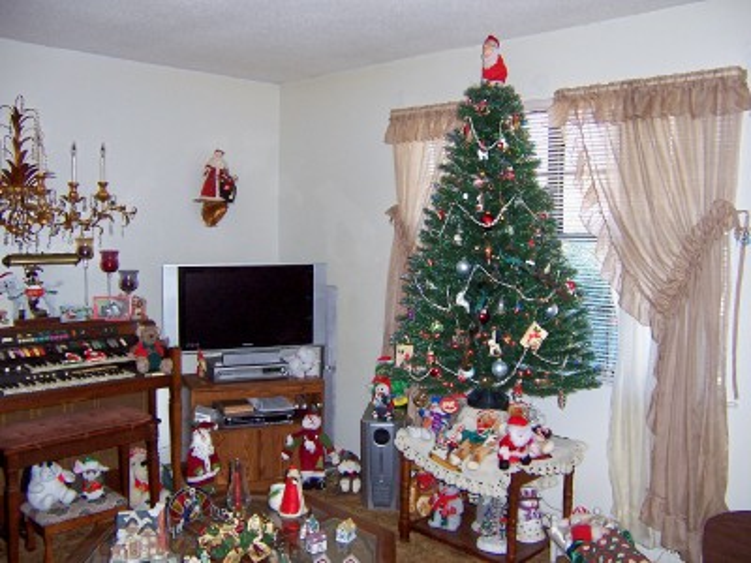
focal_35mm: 33
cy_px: 282
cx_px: 376
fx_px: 716
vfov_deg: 42.9
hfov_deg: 55.4
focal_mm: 5.5
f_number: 2.8
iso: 140
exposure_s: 1/60
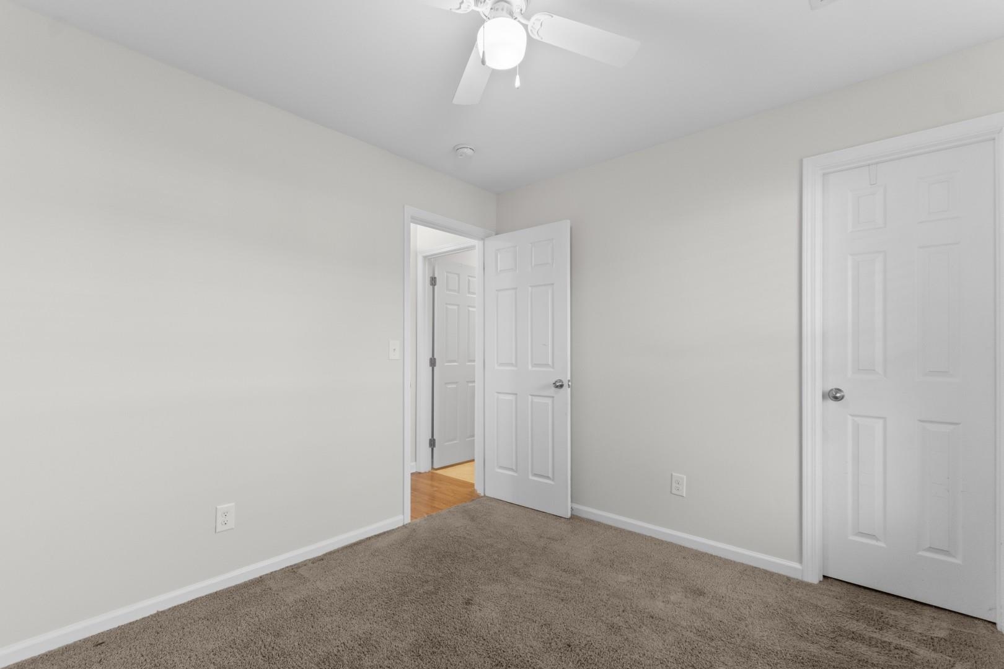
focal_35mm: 15
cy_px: 334
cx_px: 502
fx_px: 418
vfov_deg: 77.3
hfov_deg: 100.4
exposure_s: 2
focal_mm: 10
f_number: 4.5
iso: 100
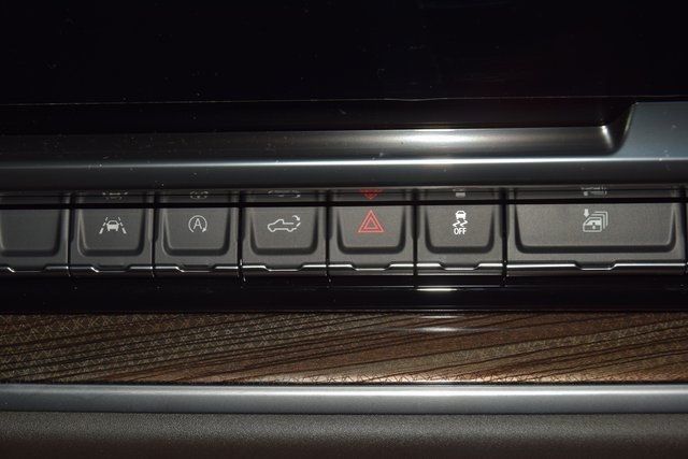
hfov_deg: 30.5
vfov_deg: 20.6
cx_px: 344
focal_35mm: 66
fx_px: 1262
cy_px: 230
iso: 100
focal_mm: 44
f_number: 8
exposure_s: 1/60
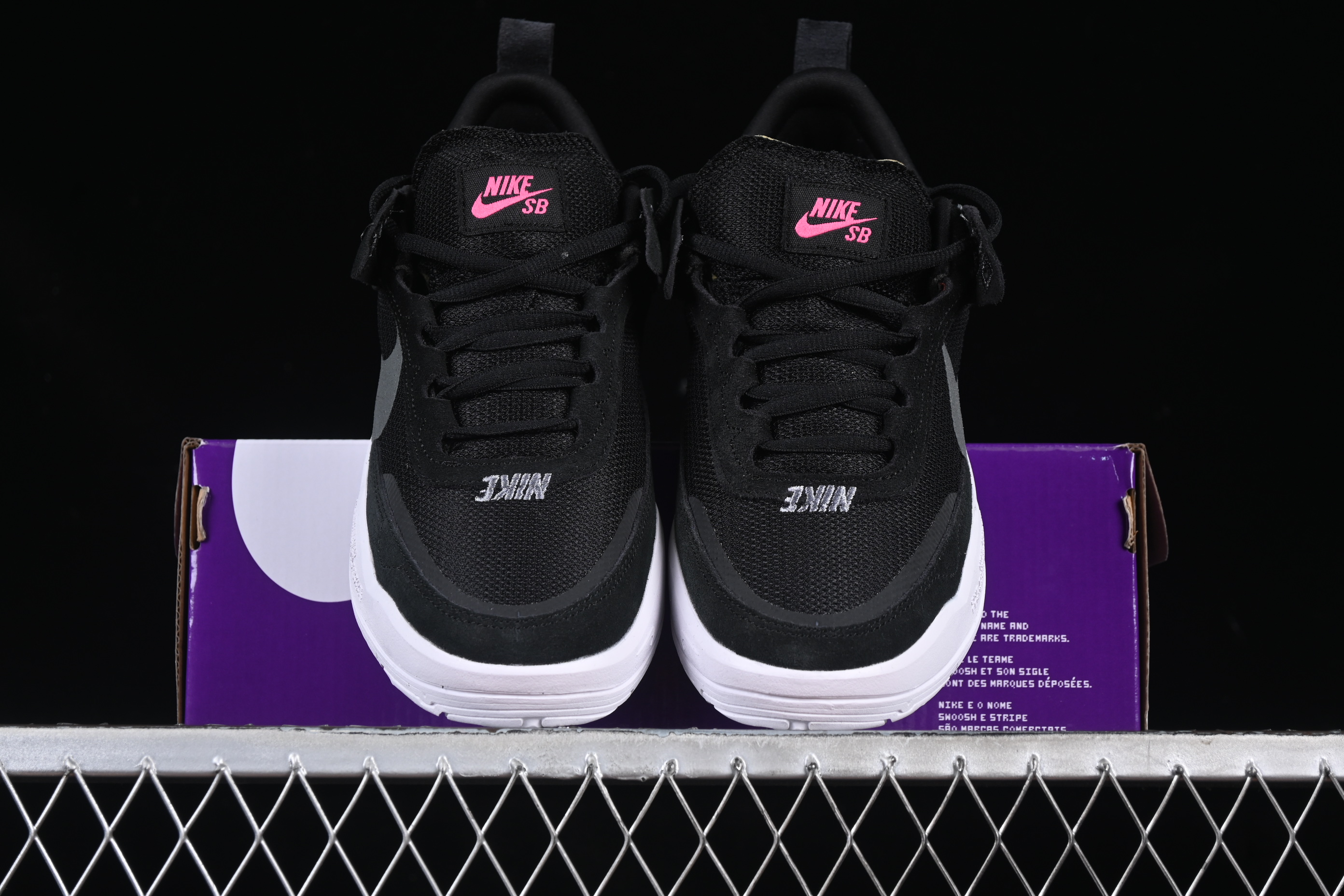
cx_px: 672
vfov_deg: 18.2
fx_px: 2800
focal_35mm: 75
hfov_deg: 27.0
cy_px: 448
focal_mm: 50
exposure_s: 1/60
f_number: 6.3
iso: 160
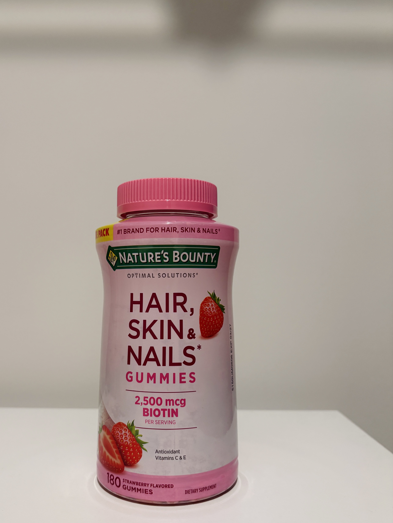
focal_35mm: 30
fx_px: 454
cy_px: 301
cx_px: 168
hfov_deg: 46.7
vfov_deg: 59.7
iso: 250
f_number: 1.6
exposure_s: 1/60
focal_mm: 5.96
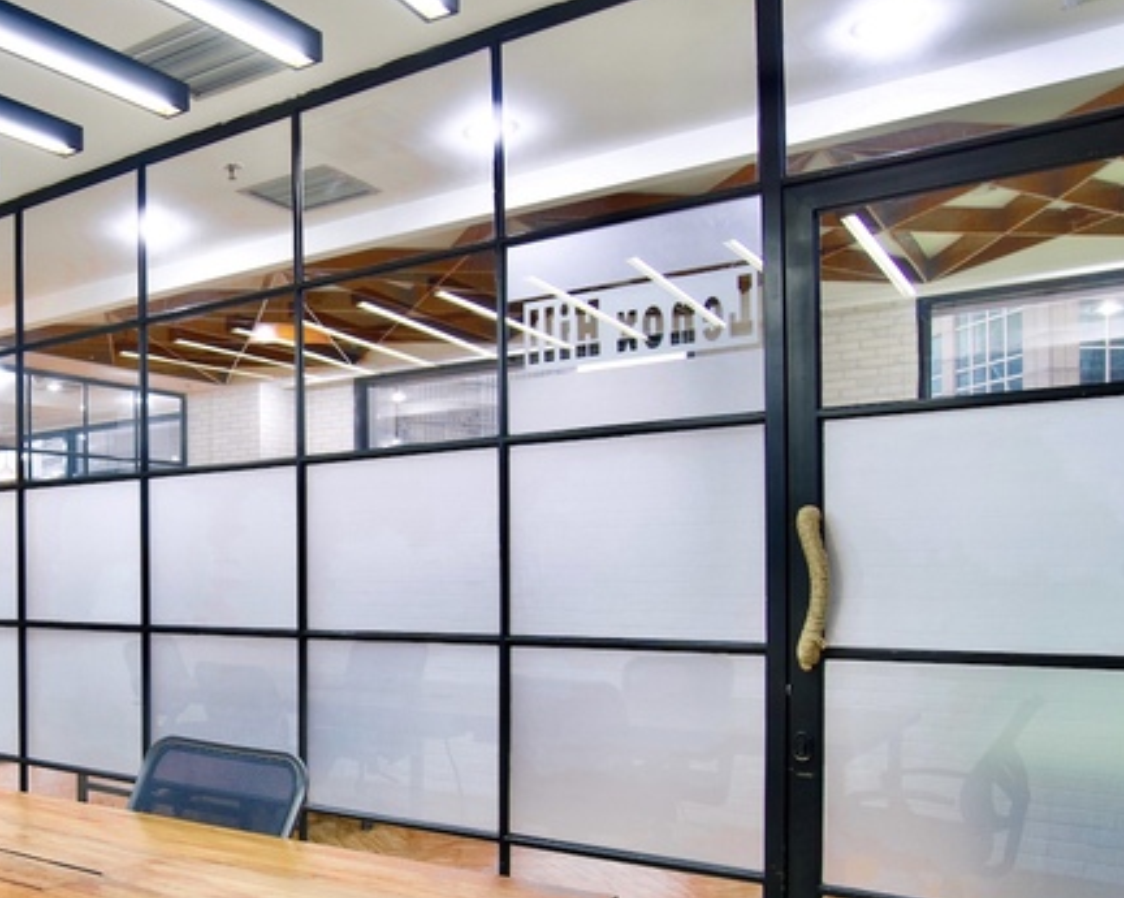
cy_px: 580
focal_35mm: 31
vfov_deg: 46.5
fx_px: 1031
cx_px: 135
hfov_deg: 51.3
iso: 200
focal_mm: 10
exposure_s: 1/10
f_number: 4
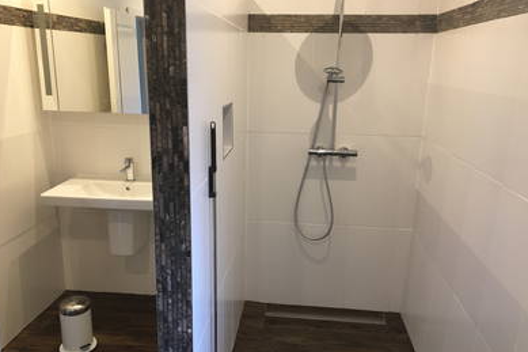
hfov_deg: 60.3
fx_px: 454
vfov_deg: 42.3
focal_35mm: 31
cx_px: 258
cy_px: 189
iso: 125
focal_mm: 4.15
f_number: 2.2
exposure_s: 1/33
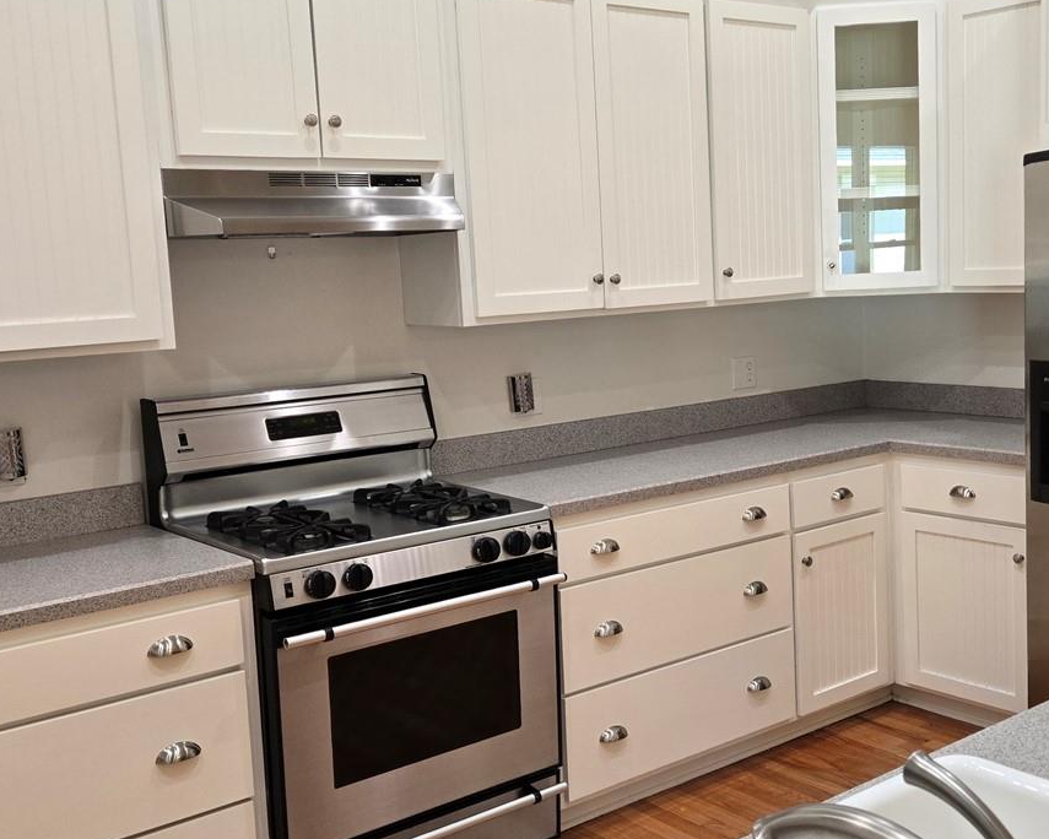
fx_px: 1304
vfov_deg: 35.7
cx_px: 690
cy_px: 424
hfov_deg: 43.3
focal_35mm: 42
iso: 160
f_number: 1.8
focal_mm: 5.4
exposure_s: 1/120
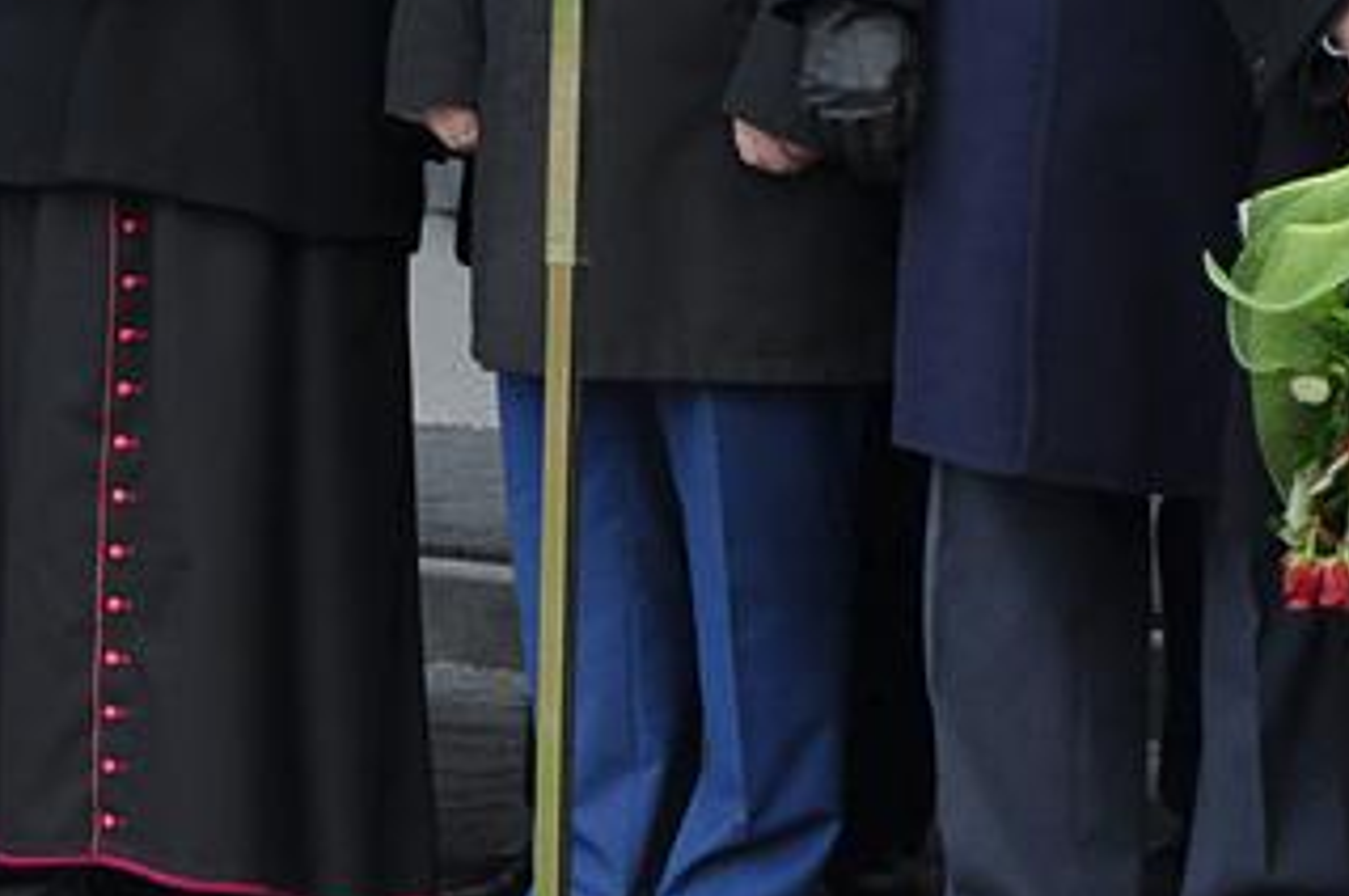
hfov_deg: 6.0
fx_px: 12702
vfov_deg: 4.0
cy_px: -27
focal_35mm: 339
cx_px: -355
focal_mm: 85
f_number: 8
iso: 1600
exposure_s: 1/160
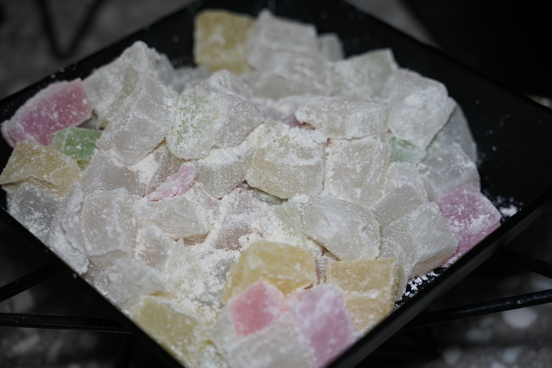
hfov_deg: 28.1
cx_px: 276
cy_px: 184
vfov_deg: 18.9
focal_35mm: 72
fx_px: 1104
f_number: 4
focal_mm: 72
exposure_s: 1/160
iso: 640
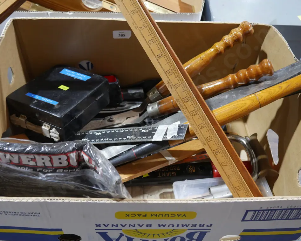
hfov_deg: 47.9
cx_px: 150
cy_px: 122
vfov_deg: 39.2
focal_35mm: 38
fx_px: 339
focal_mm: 18
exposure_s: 1/60
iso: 1000
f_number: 4
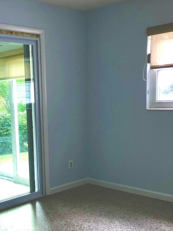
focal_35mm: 49
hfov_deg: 29.3
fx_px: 327
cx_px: 47
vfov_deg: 38.7
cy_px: 144
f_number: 1.8
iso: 25
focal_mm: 4
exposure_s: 1/30
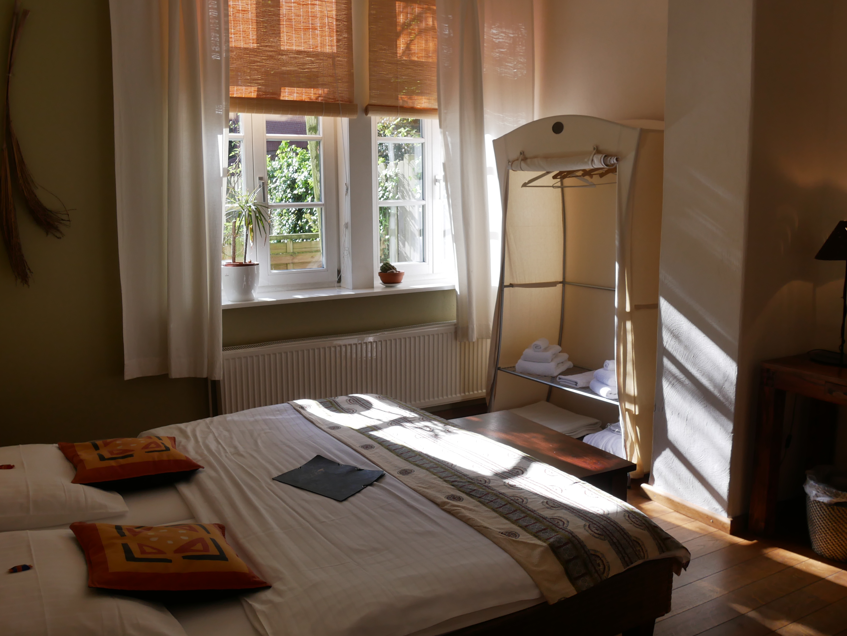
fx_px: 759
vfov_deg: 45.5
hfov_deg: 58.3
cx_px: 391
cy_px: 314
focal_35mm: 31
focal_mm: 12
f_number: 5
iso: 200
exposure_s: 1/200
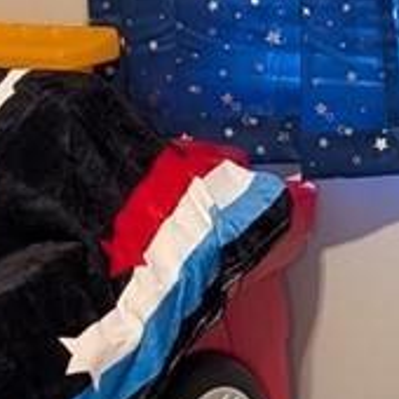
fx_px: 2608
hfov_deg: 8.6
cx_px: 533
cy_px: -38
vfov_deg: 8.7
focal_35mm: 200
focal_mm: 6.9
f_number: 1.68
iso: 407
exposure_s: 1/30
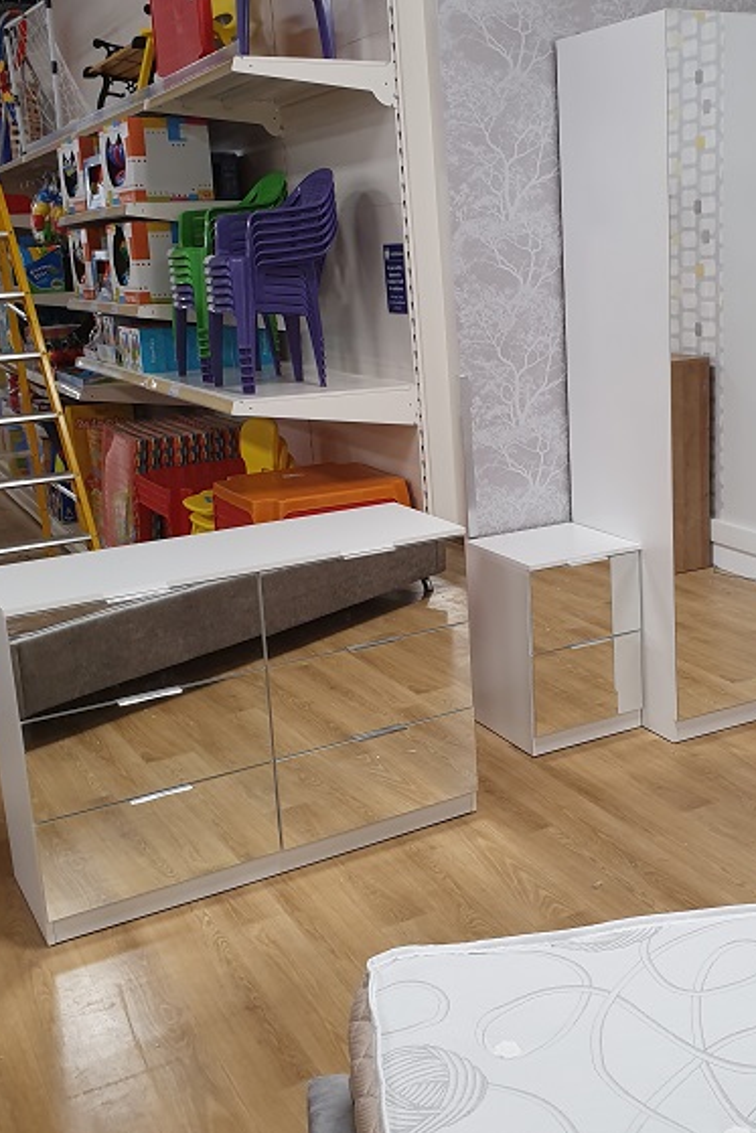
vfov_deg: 49.5
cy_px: 522
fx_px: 1228
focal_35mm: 39
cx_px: 522
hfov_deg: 33.8
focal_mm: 4.32
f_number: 2.4
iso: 125
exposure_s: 1/100
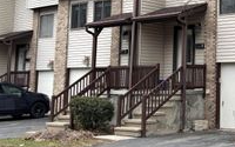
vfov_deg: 18.6
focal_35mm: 69
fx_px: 442
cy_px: 21
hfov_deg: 27.4
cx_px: 254
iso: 40
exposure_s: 1/239
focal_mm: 5.96
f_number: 1.6
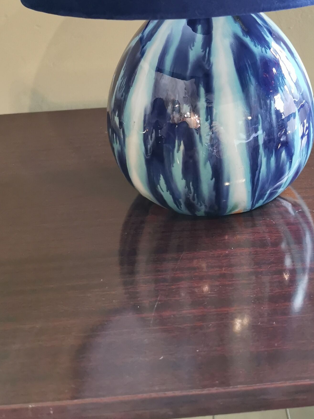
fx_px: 677
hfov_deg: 25.7
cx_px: 242
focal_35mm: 56
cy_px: 23
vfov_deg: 32.2
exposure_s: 1/50
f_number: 1.6
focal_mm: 5.56
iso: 250
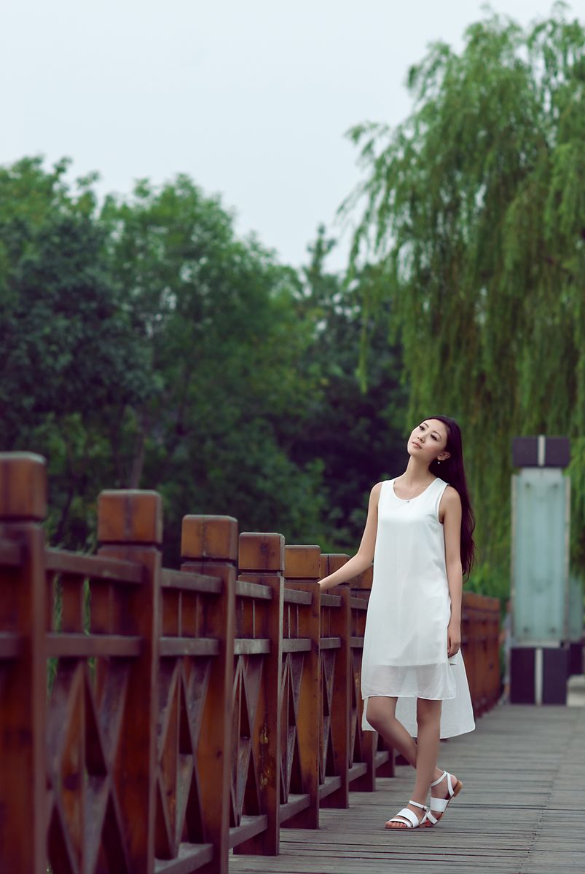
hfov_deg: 10.8
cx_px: 292
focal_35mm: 128
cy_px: 437
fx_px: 3100
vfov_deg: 16.1
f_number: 2.5
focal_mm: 85
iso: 100
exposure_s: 1/200
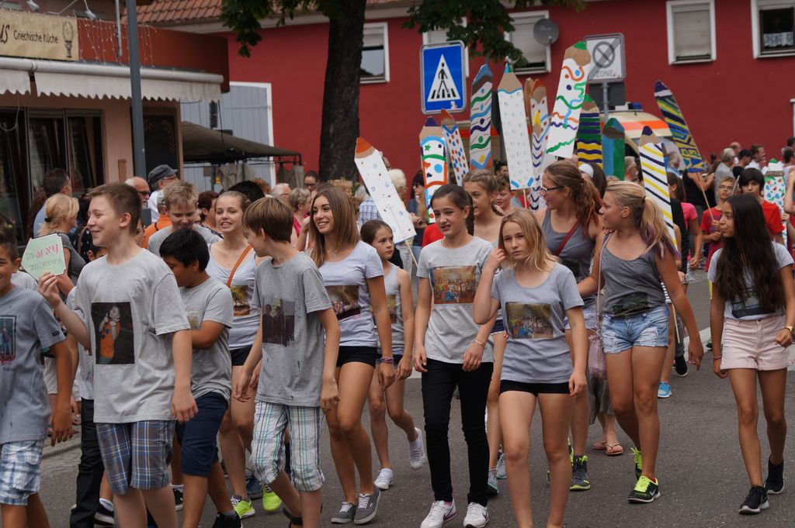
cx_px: 398
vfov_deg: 16.5
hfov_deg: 24.6
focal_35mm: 82
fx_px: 1820
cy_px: 264
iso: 100
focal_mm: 55
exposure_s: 1/250
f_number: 5.6
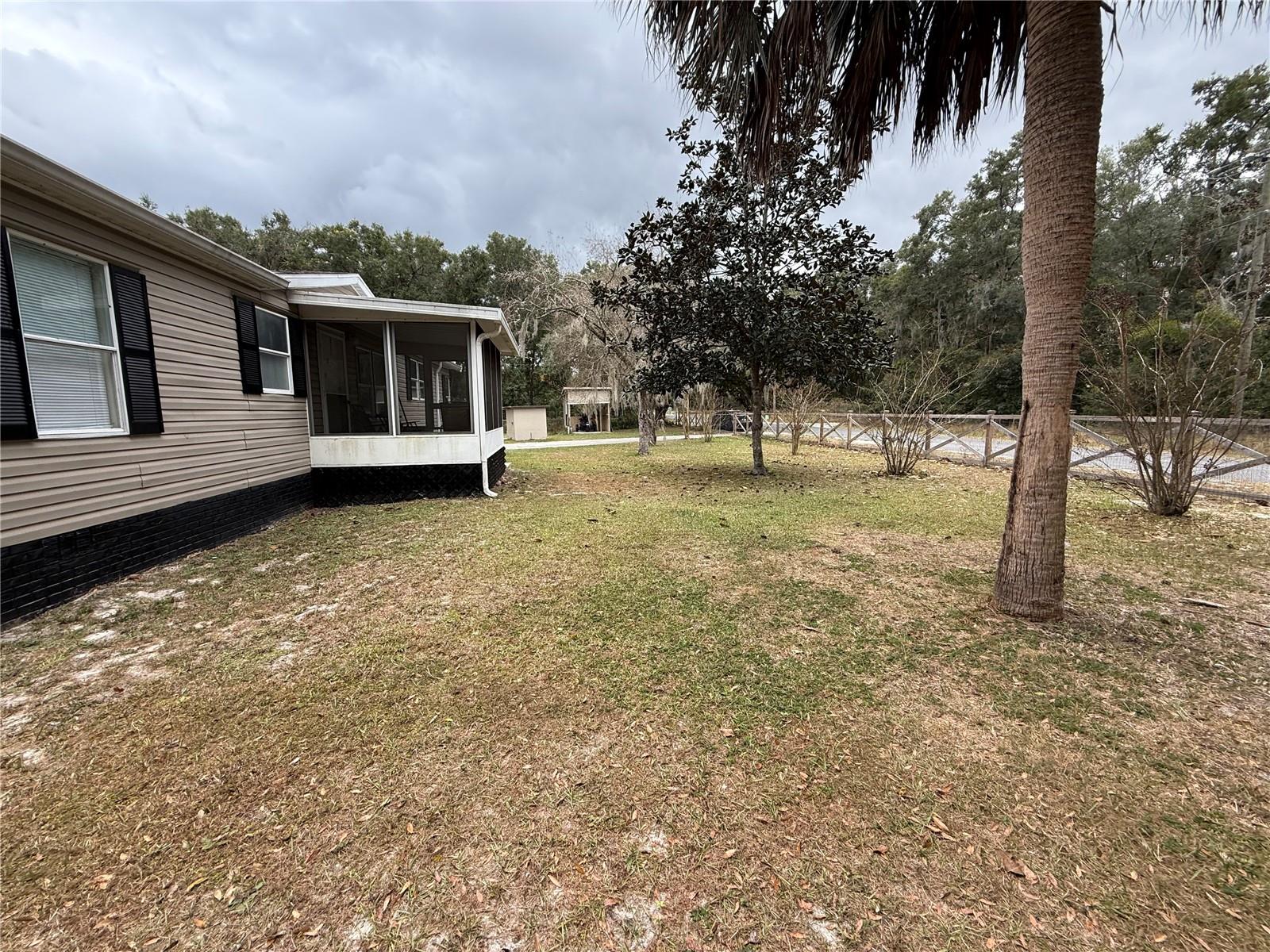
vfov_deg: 85.7
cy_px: 476
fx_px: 514
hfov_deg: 102.1
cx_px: 635
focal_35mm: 14
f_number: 2.2
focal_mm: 2.22
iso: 50
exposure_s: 1/174
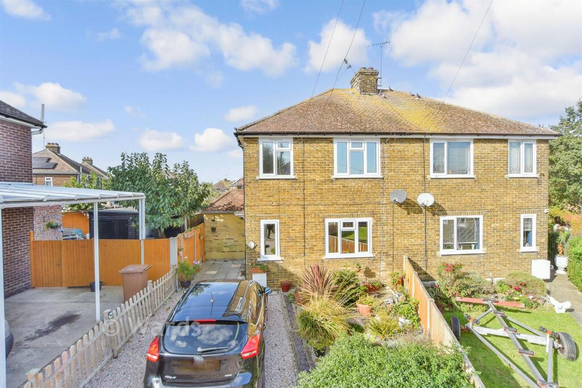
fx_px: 243
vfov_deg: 77.3
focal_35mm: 15
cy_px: 194
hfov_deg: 100.4
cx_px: 291
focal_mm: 10
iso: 500
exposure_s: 1/250
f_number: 8
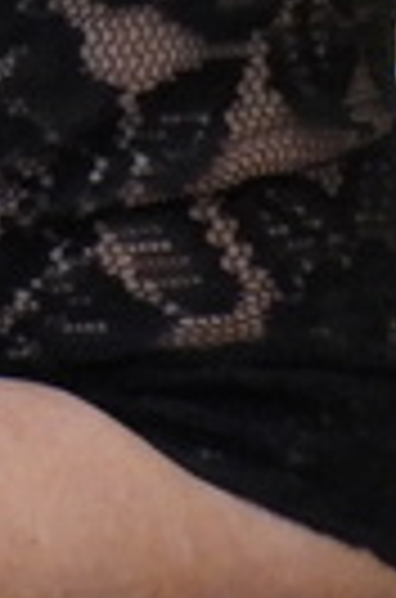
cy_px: -958
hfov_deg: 3.4
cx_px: -886
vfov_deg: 5.2
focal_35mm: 386
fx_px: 6402
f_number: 3.2
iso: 320
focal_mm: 7.4
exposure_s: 1/30
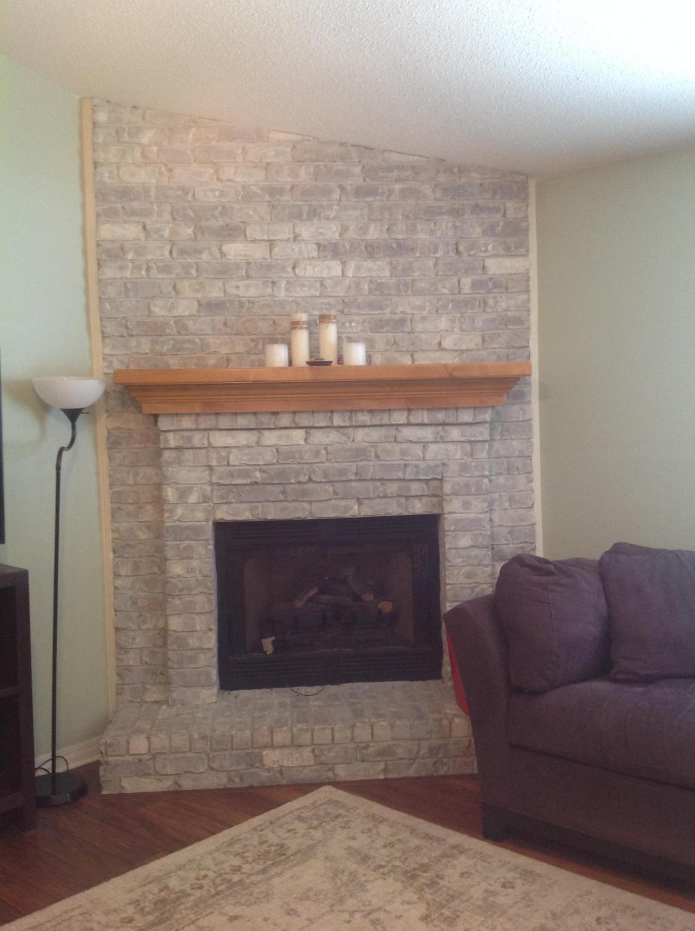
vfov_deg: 52.7
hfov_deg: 40.6
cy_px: 466
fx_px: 940
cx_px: 348
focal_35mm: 35
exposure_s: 1/15
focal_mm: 4.28
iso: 160
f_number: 2.4
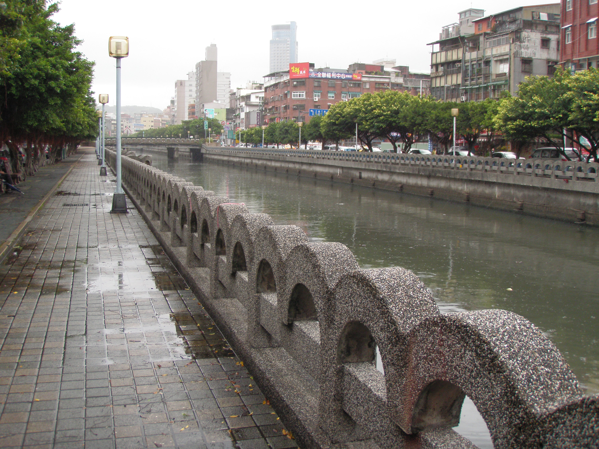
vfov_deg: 37.7
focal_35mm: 38
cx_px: 300
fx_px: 658
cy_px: 224
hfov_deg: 49.0
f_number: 3.5
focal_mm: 6.7
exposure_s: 1/250
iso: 80
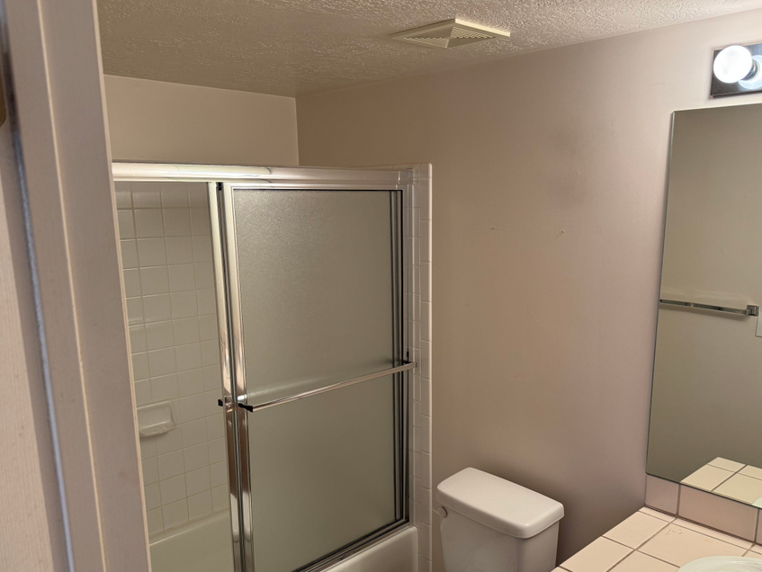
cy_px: 327
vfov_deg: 48.1
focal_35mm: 29
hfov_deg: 61.6
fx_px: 639
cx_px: 408
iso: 160
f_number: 1.78
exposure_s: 1/120
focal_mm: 6.76
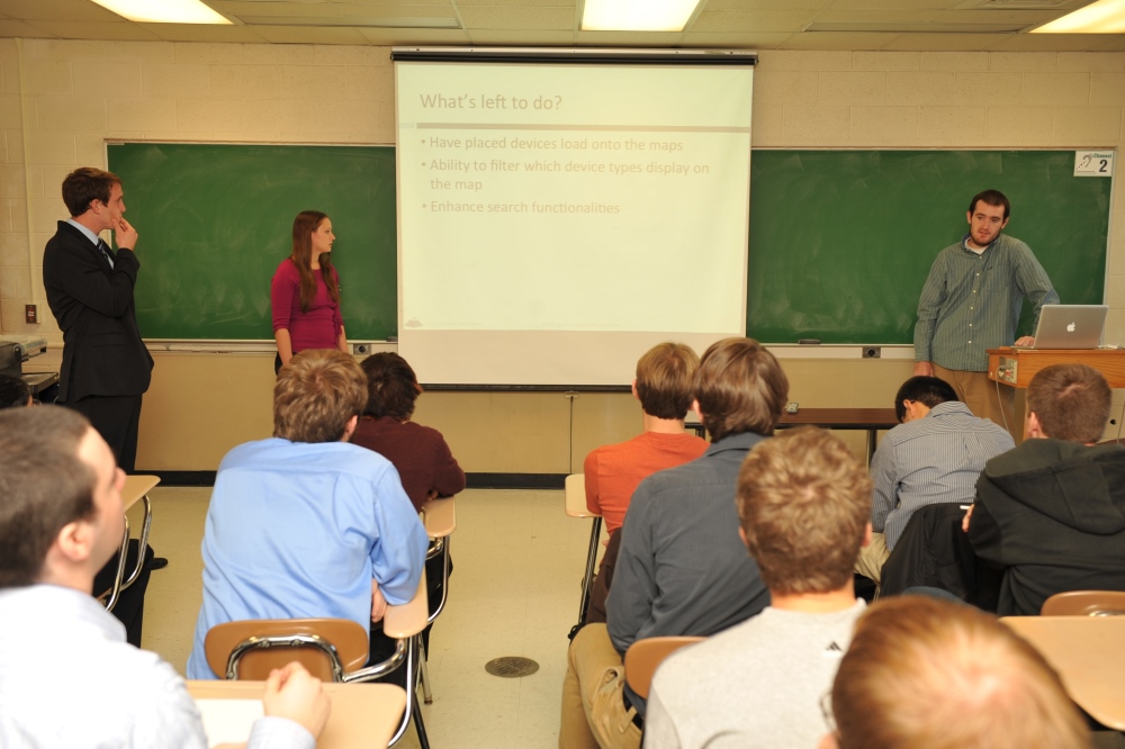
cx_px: 562
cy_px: 374
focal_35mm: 35
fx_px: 1093
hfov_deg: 54.5
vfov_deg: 37.8
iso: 200
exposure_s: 1/60
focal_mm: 35
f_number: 5
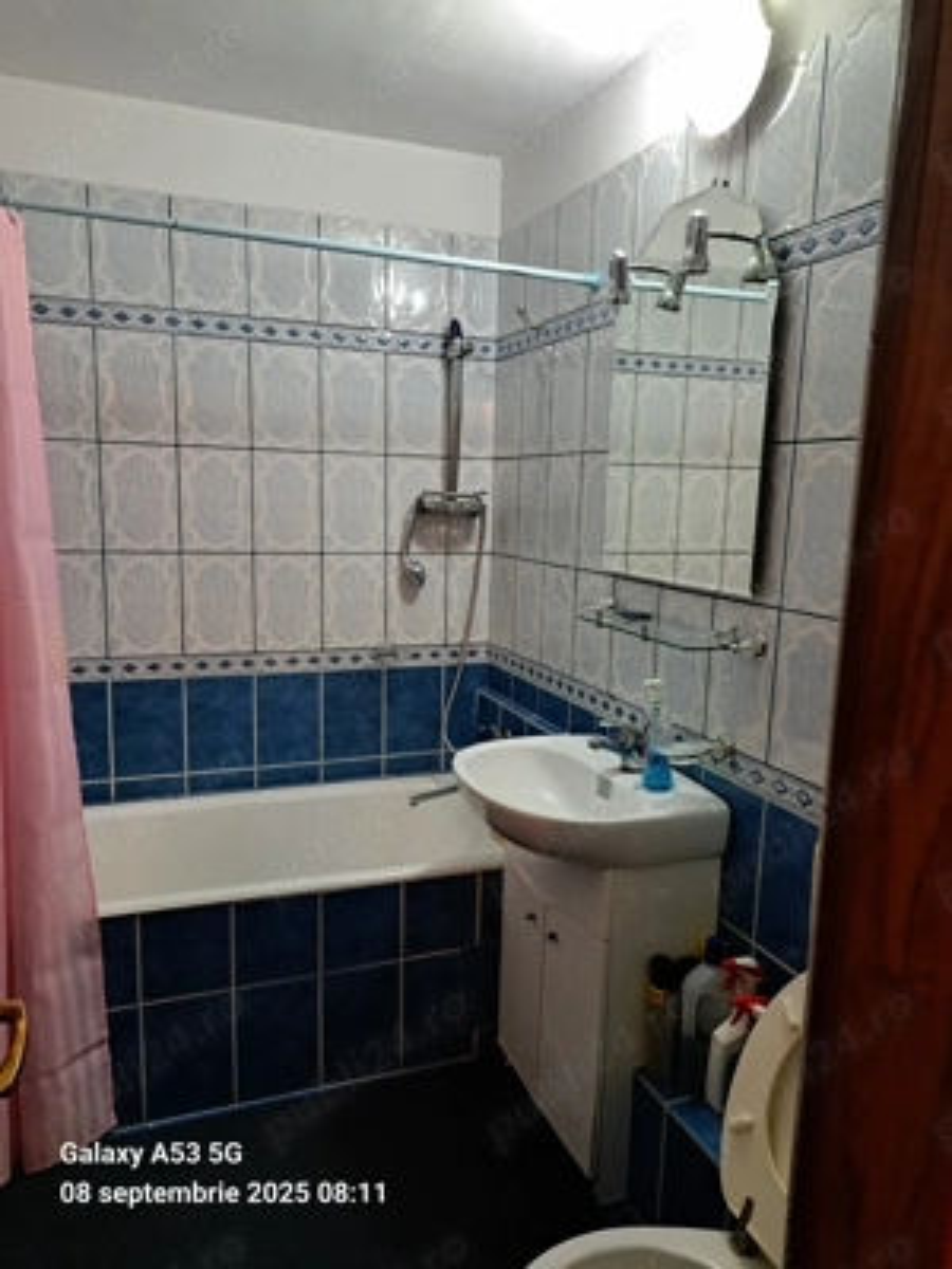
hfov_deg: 56.8
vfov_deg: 71.6
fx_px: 880
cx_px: 476
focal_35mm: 24
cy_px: 634
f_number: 1.8
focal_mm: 5.23
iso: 200
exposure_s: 1/50
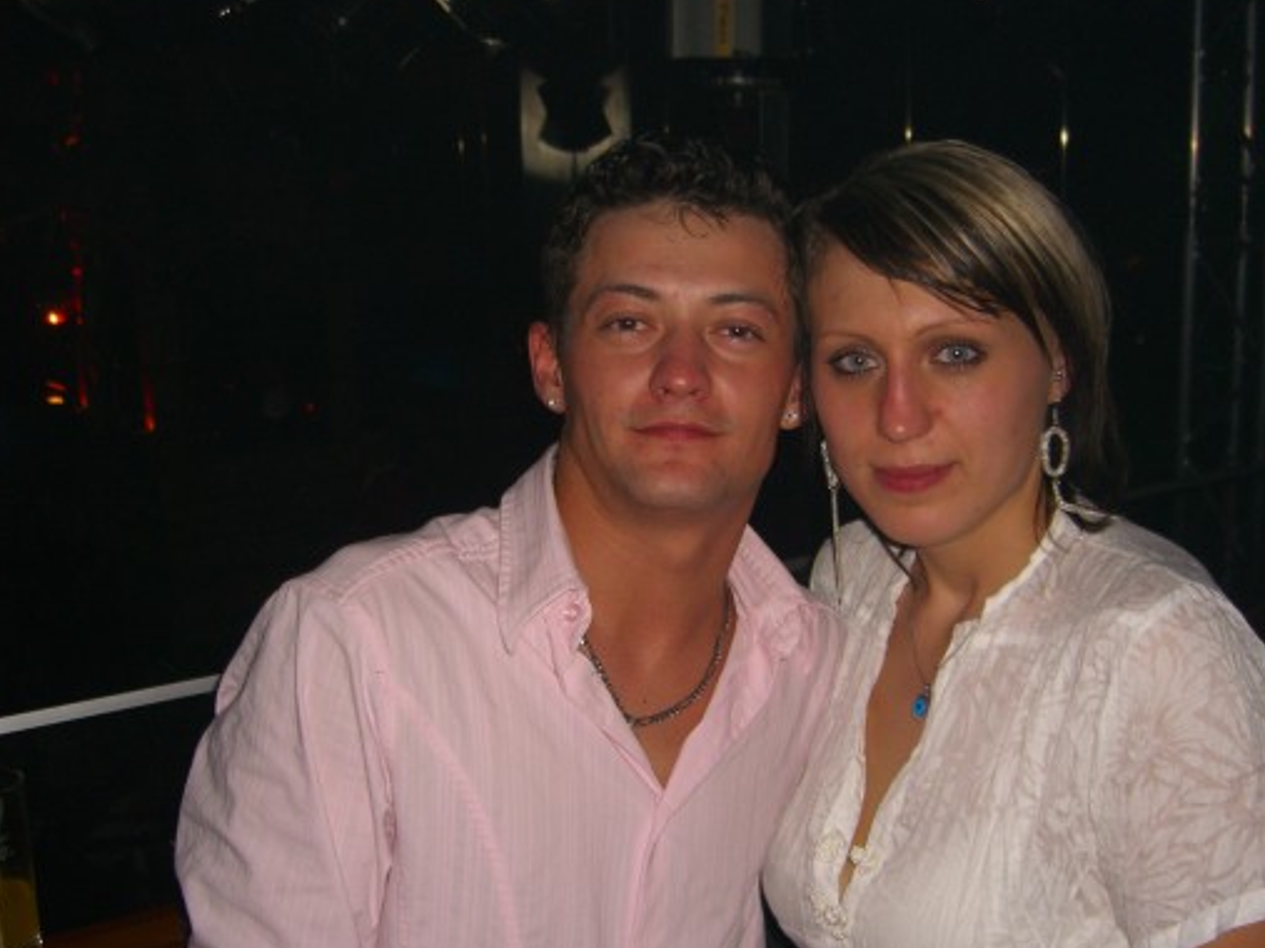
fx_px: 1644
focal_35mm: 45
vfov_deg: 32.1
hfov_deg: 42.1
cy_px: 526
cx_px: 679
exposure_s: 1/60
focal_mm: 7.9
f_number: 2.8
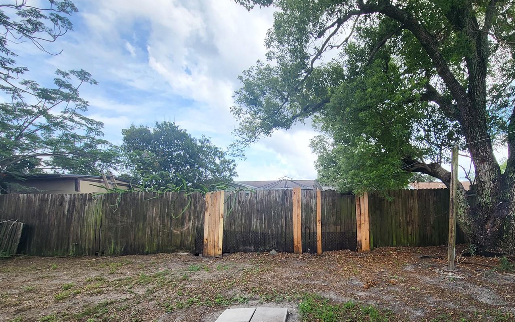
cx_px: 314
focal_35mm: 17
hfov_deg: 92.9
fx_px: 239
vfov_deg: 65.9
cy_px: 218
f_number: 2.2
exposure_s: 1/465
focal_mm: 1.74
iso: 32
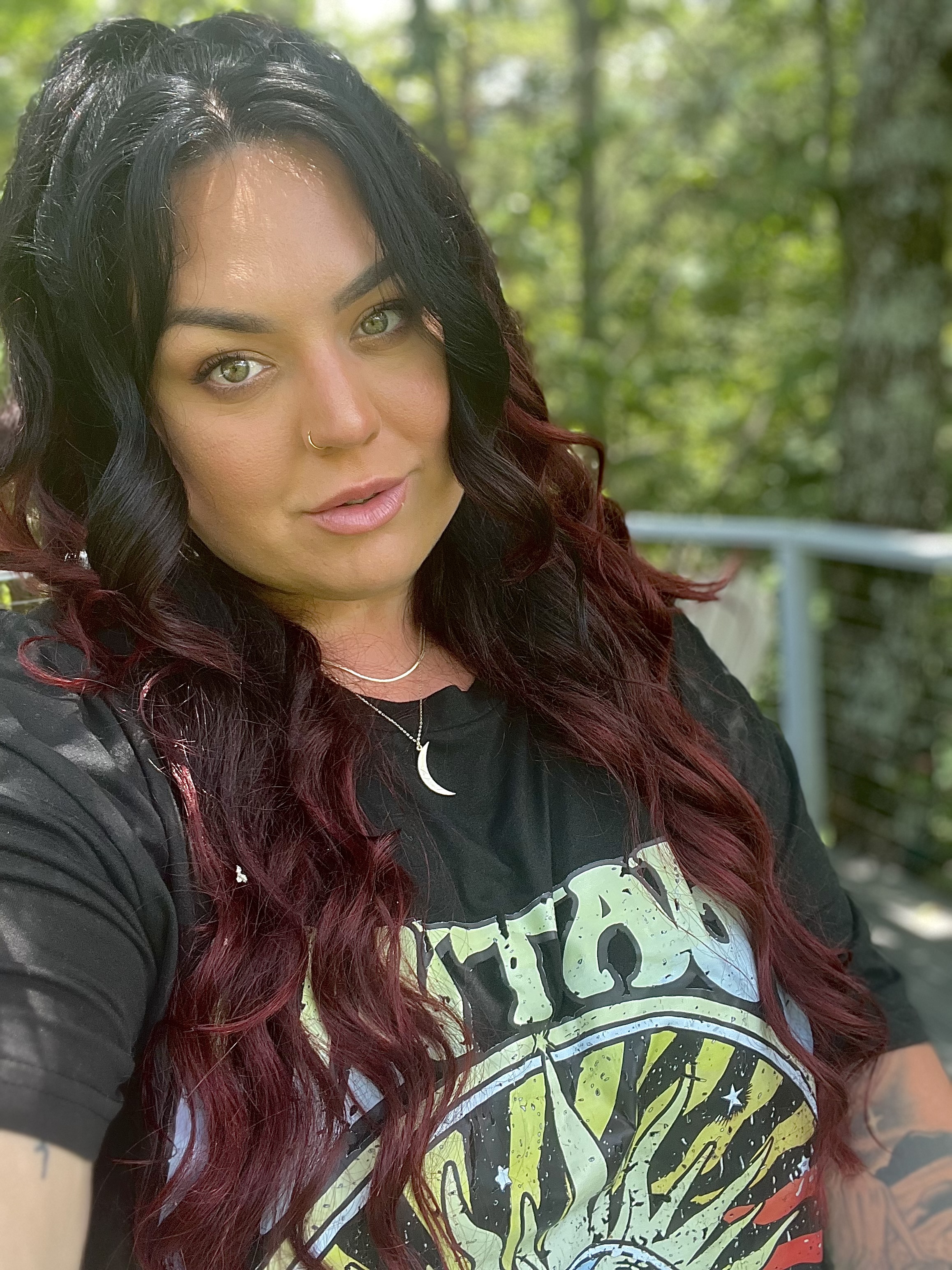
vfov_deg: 60.0
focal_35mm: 30
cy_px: 635
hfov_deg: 46.8
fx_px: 1100
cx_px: 476
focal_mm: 2.71
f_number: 2.2
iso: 64
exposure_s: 1/121
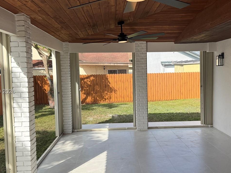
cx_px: 133
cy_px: 92
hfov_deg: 46.7
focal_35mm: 40
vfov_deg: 35.9
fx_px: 267
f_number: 1.78
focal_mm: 6.76
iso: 80
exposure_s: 1/3145
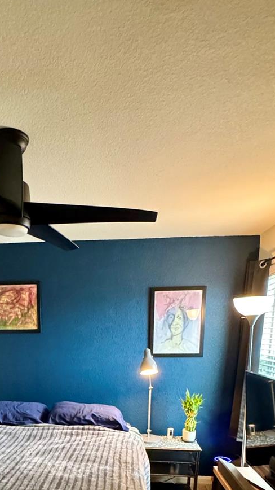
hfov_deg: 41.8
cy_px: 393
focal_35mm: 27
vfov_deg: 63.7
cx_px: 75
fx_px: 350
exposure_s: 1/59
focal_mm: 2.22
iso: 1250
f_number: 2.2
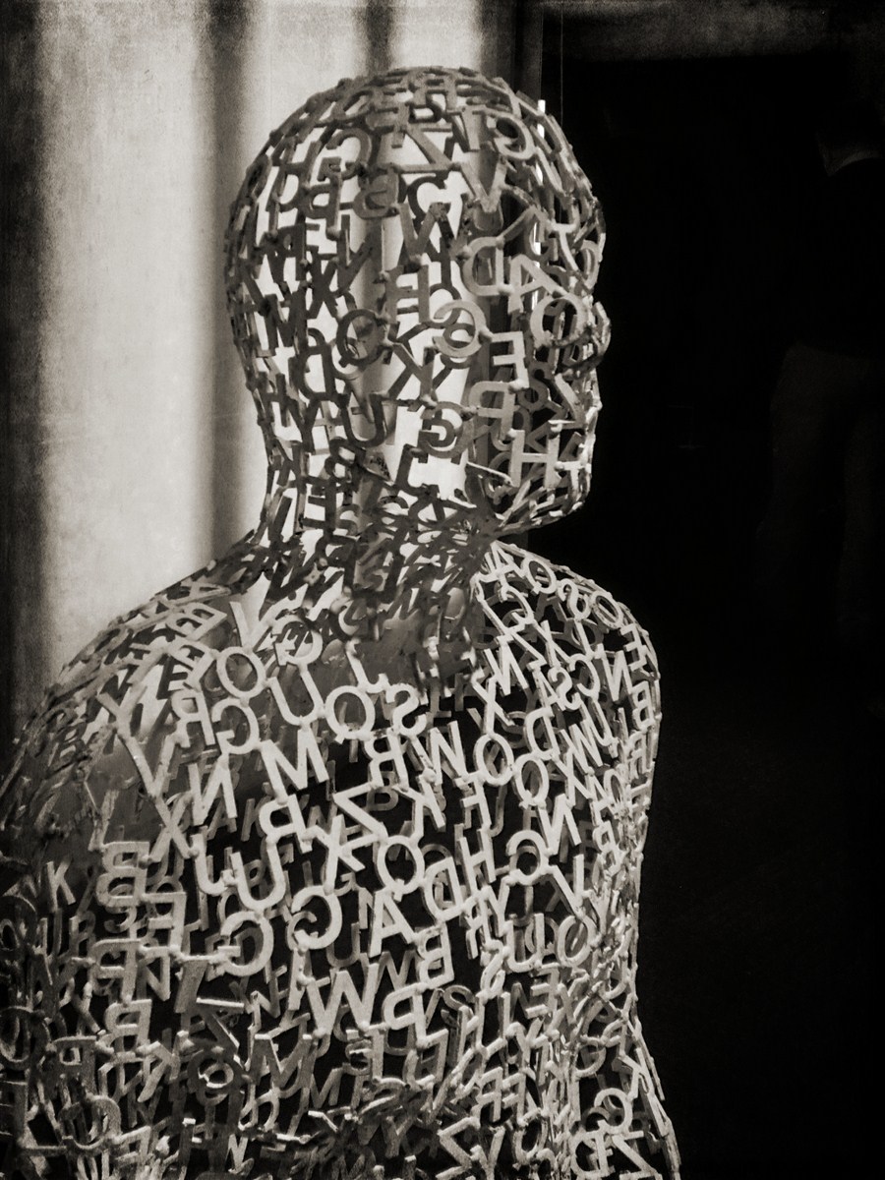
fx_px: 1329
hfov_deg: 36.8
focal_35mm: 39
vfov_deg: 47.9
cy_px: 590
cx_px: 442
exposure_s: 1/20
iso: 400
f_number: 3.9
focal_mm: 6.7
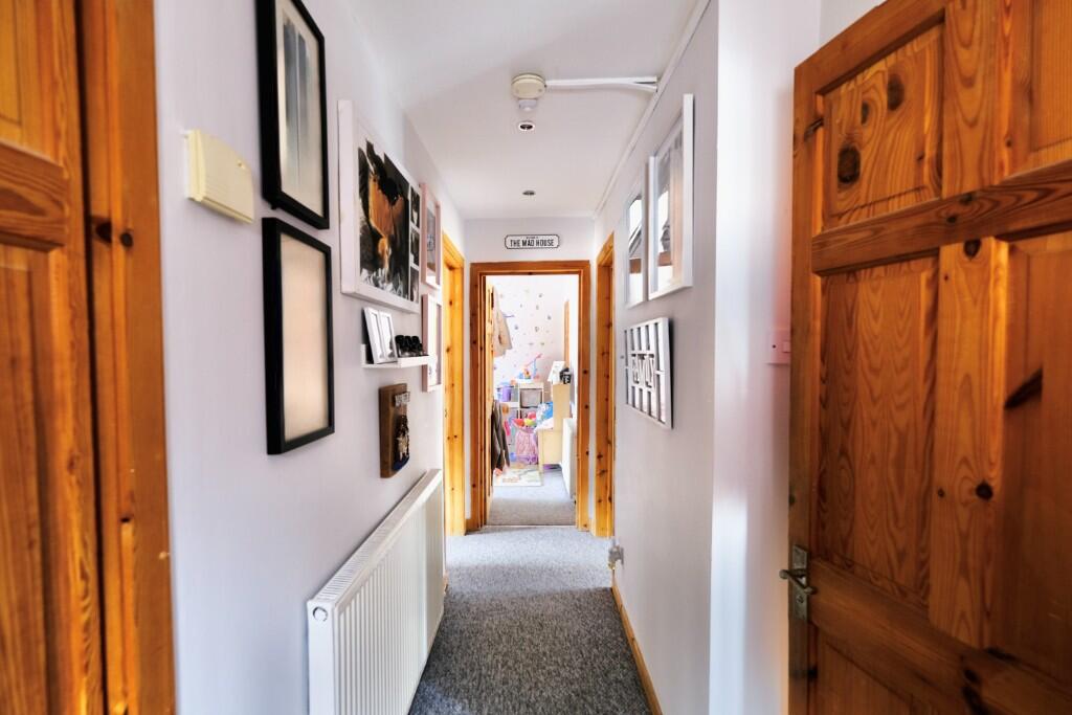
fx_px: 447
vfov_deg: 77.3
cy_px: 358
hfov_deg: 100.4
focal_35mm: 15
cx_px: 536
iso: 160
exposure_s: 1/3.1
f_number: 4
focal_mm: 10
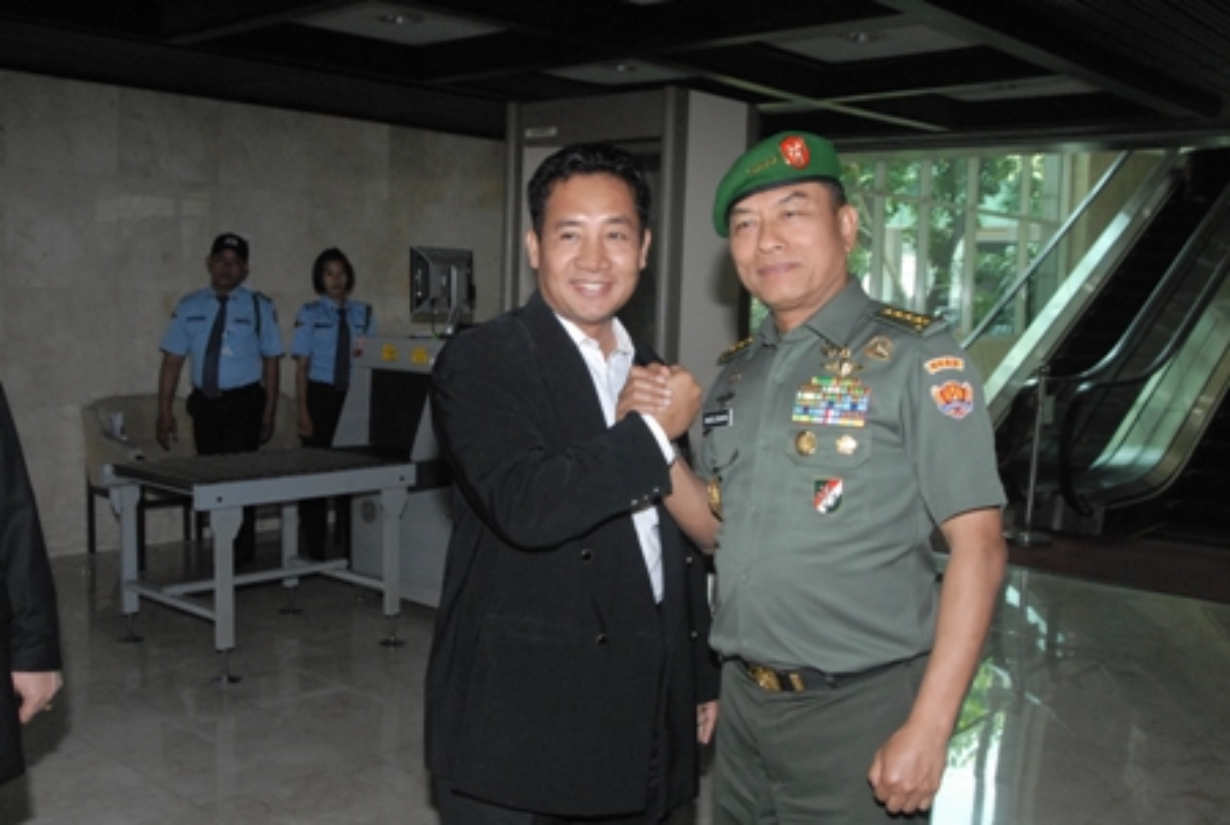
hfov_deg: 53.0
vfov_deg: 37.0
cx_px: 615
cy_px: 412
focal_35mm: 36
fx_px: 1232
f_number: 5.6
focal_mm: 24
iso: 1600
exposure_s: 1/160
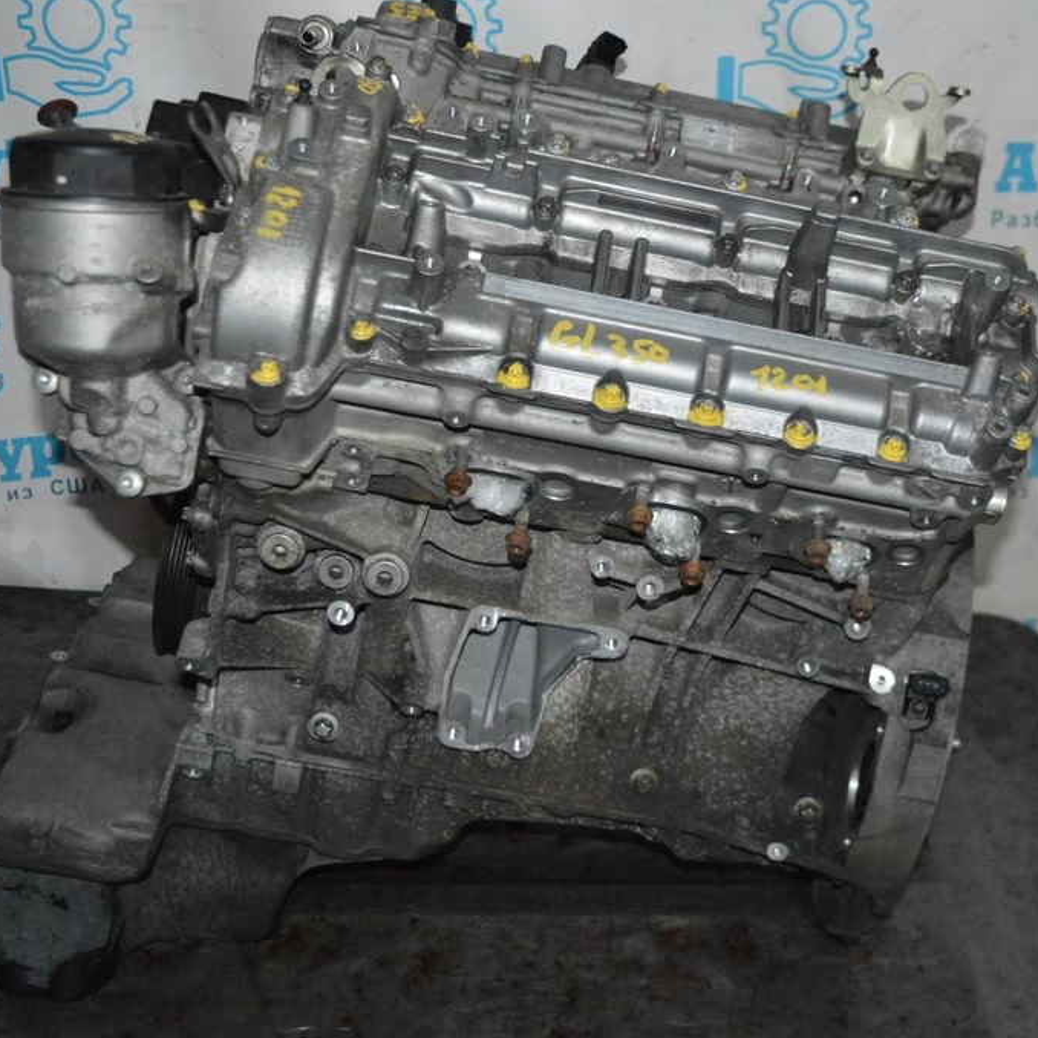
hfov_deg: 34.0
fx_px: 1696
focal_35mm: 50
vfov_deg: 34.0
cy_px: 518
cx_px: 603
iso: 3200
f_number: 4
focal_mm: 26
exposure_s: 1/60
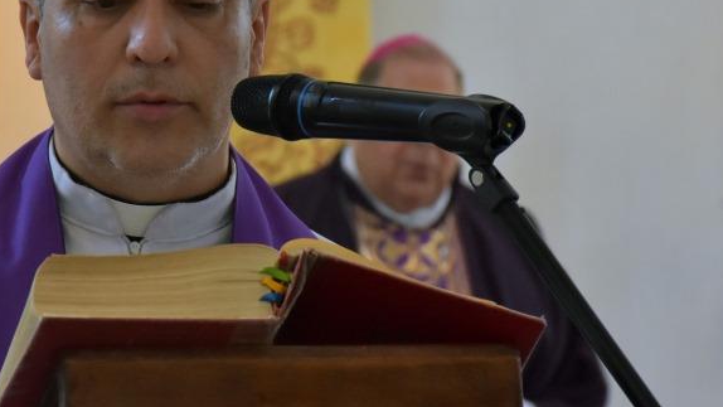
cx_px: 237
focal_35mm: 314
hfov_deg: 6.9
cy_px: 74
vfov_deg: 3.9
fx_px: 6020
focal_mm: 112
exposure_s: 1/250
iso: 1600
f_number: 8
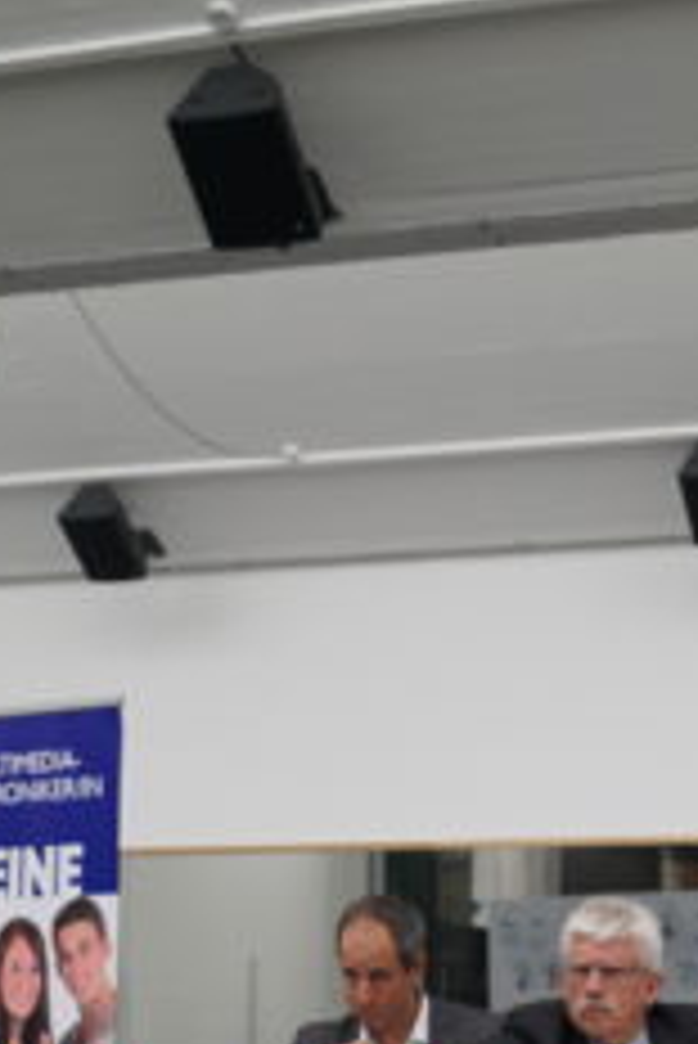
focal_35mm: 90
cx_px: 639
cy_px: 826
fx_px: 2613
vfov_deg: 22.3
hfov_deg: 15.0
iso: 250
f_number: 4
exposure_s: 1/160
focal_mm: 20
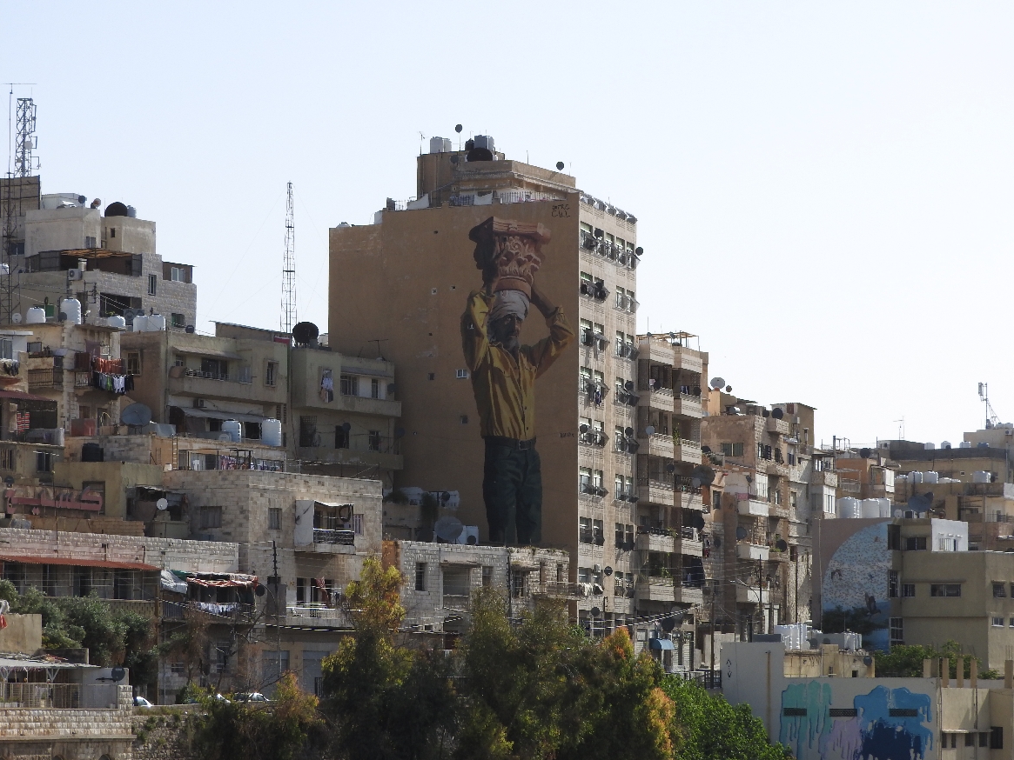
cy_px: 388
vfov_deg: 10.7
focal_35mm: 139
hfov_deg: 14.2
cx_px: 521
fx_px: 4072
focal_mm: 24.2
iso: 100
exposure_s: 1/640
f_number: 5
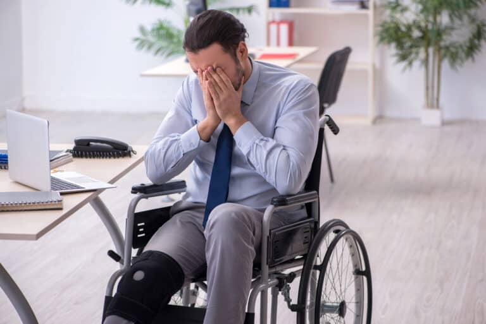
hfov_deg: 19.4
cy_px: 162
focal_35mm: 105
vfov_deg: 13.1
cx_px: 243
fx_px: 1418
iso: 100
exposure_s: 1/100
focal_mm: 105
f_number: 5
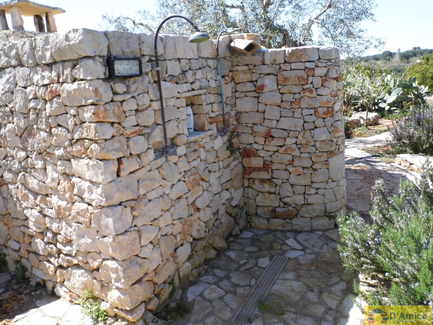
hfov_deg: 67.3
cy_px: 167
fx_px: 325
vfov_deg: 53.1
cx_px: 215
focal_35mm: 26
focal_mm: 4.5
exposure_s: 1/500
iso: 100
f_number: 3.1
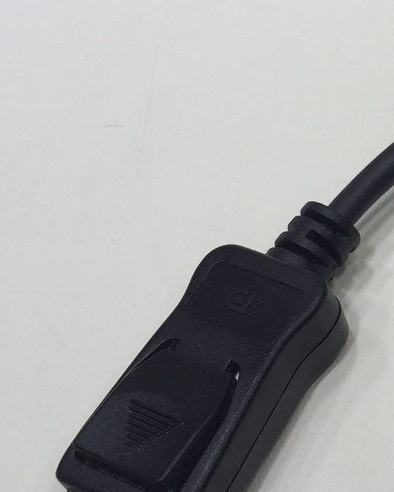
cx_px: 599
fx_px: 1093
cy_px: 218
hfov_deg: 18.1
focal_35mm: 75
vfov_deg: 25.4
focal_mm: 4.15
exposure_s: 1/120
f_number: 2.2
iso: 50
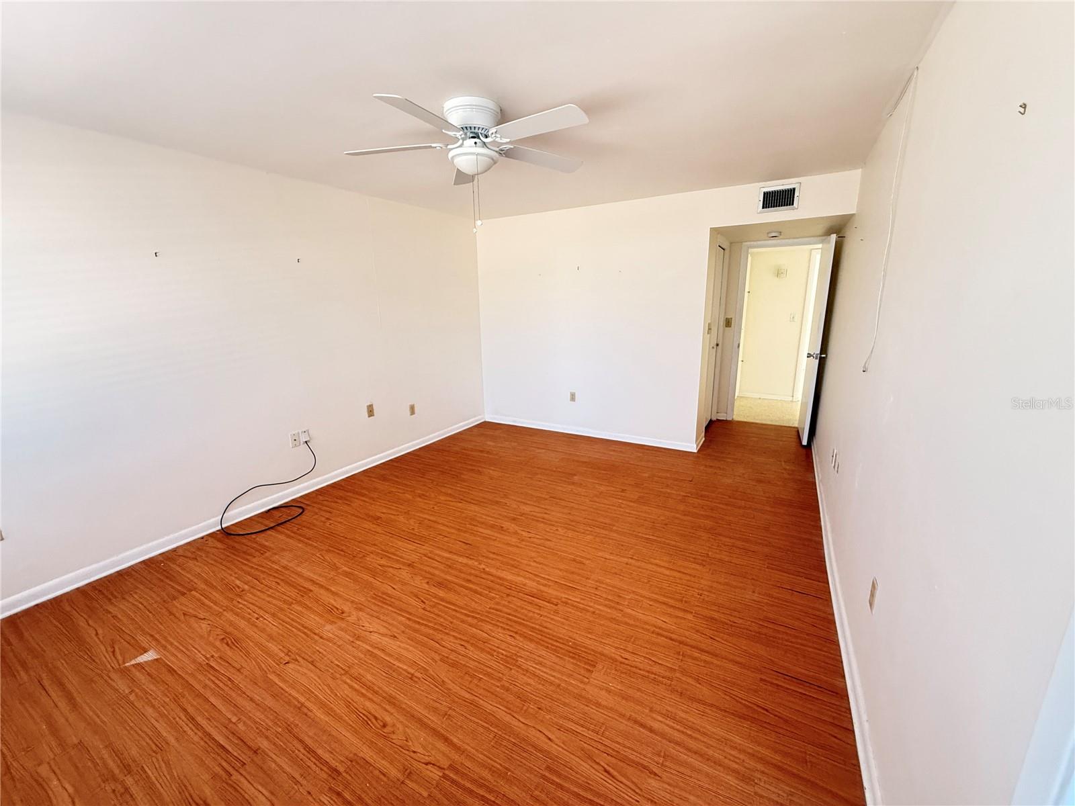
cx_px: 538
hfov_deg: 102.1
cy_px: 403
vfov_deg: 85.7
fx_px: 435
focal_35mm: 14
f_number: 2.2
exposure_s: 1/60
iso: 500
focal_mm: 2.22
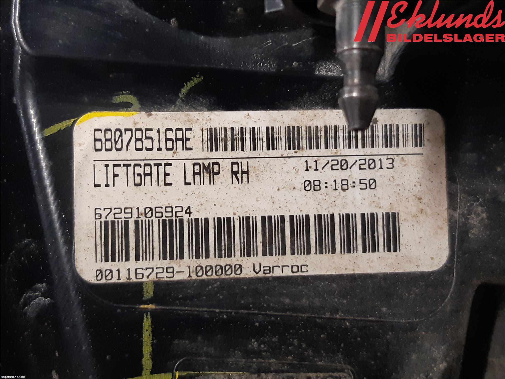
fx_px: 379
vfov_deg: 53.1
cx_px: 252
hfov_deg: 67.3
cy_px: 190
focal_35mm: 26
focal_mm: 3.93
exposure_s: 1/50
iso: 200
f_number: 1.7
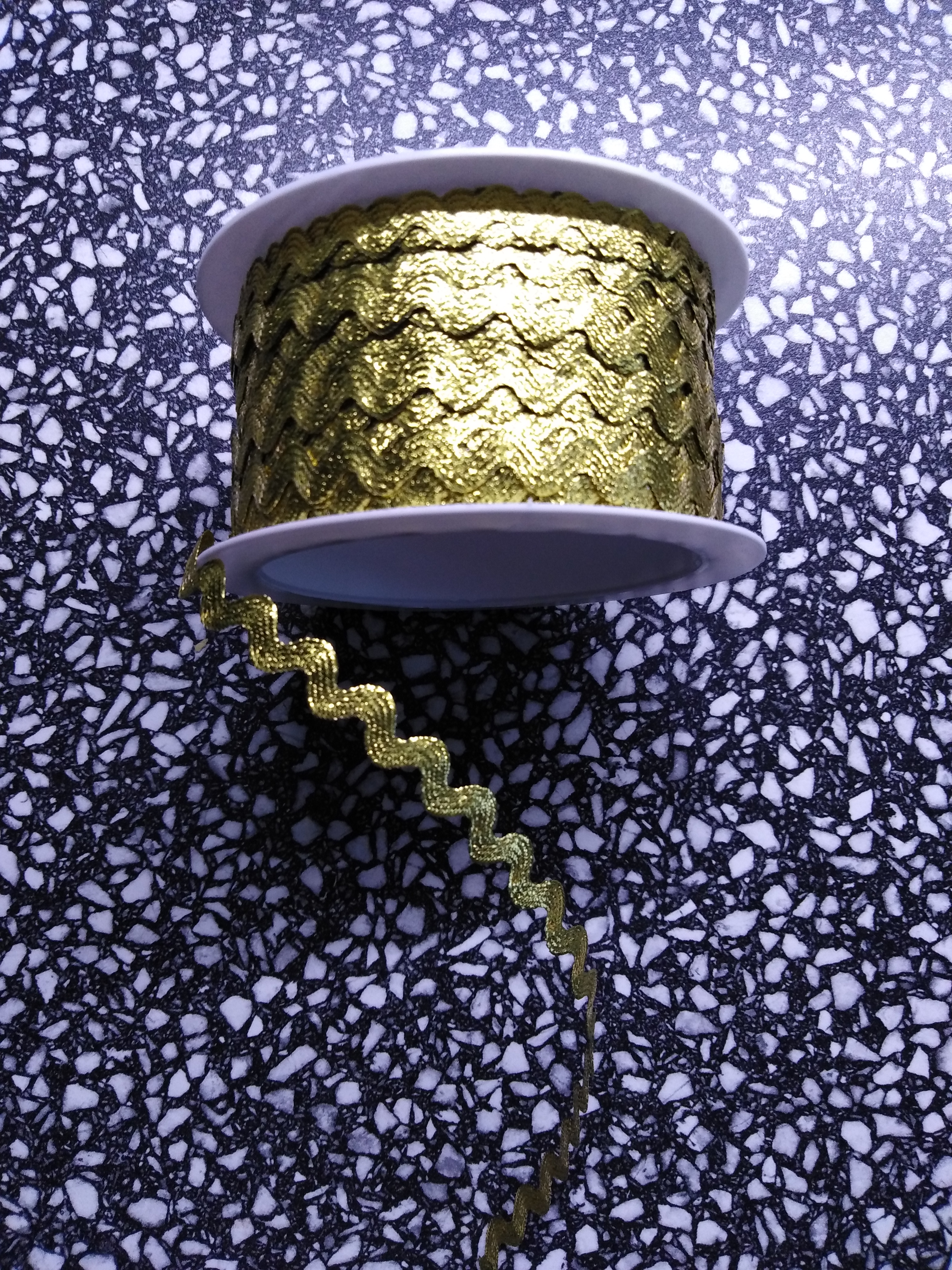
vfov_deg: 67.3
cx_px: 476
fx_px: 953
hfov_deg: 53.1
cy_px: 635
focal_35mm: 26
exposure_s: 1/25
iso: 346
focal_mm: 3.46
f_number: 2.2
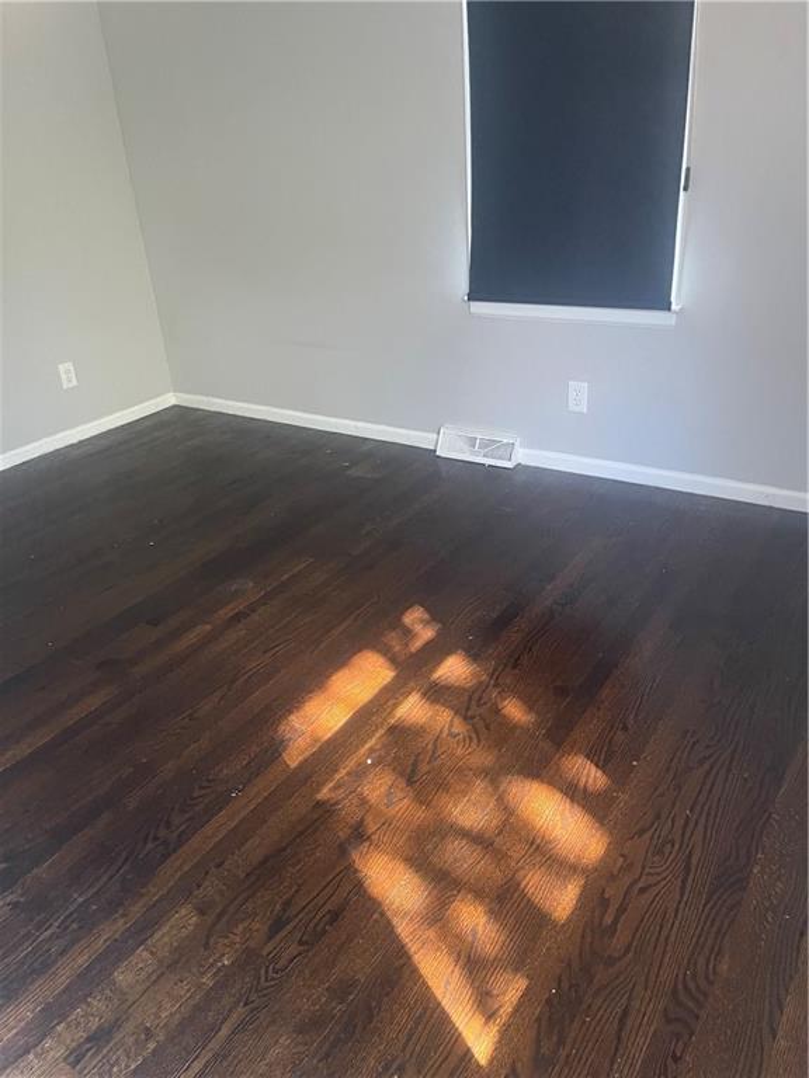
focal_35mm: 25
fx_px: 779
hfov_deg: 54.9
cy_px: 539
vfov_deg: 69.4
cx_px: 404
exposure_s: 1/60
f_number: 1.6
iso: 500
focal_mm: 5.1
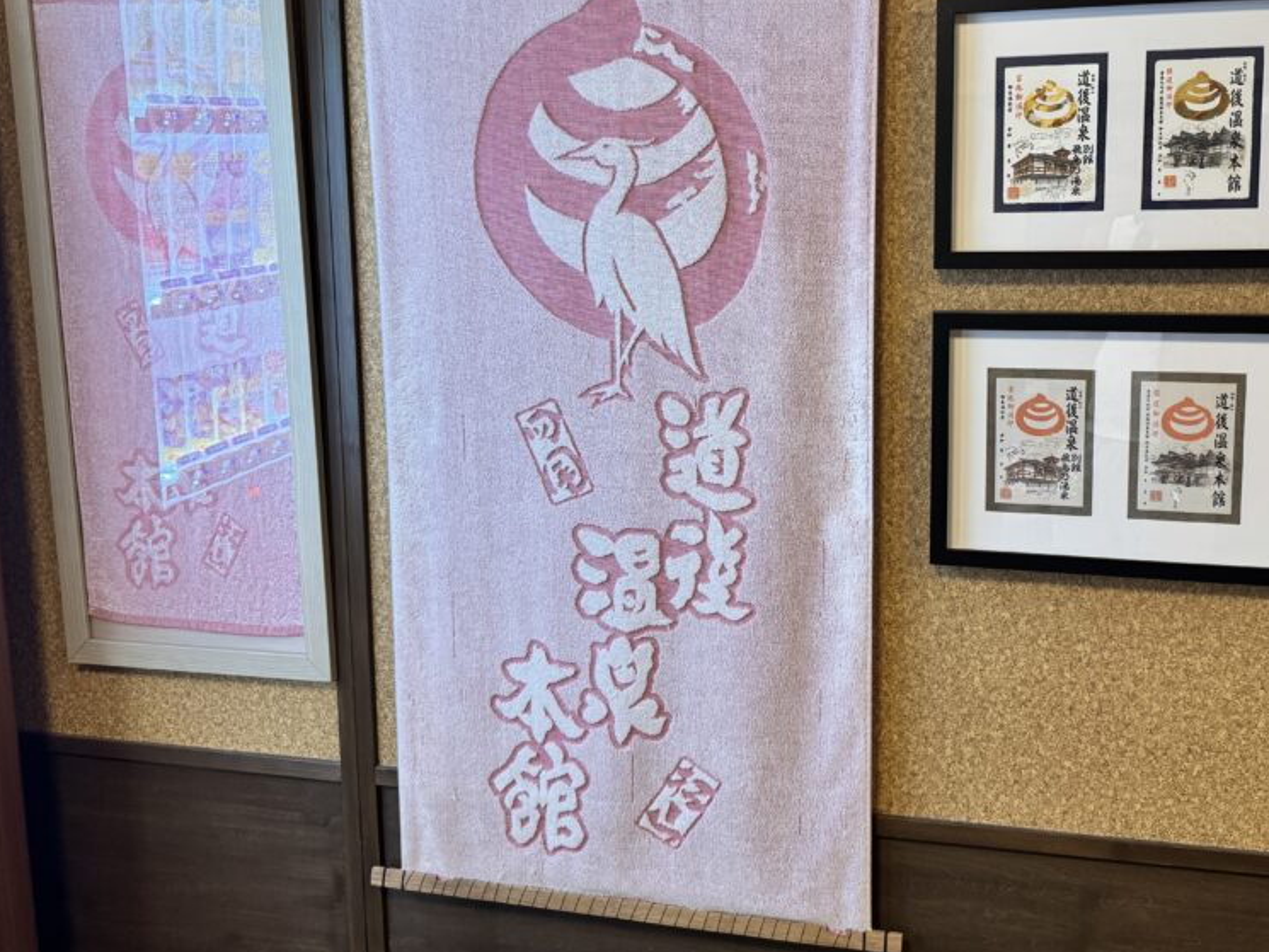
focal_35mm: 33
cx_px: 806
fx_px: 1210
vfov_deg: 42.7
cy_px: 364
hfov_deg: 54.6
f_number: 1.78
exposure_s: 1/60
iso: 200
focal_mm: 6.76
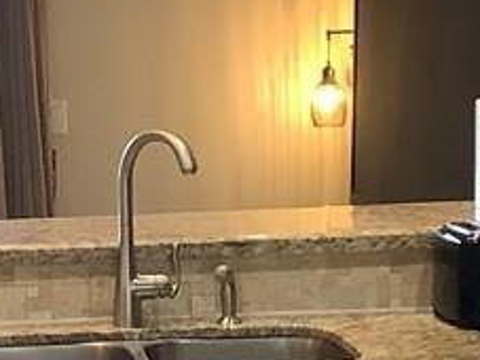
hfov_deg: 13.9
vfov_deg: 10.5
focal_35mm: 140
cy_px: 349
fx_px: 1940
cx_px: 4
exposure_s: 1/60
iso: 125
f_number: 2.4
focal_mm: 3.3
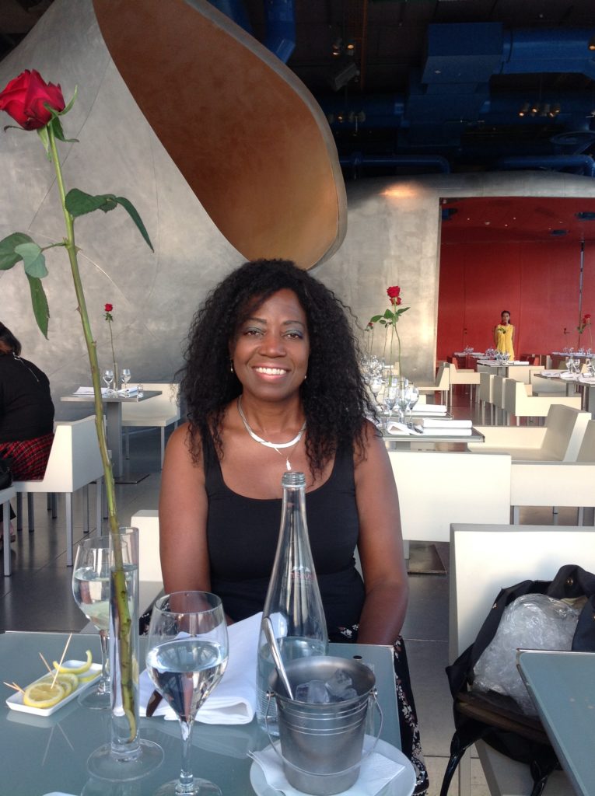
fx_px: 804
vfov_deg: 52.7
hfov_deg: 40.6
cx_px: 298
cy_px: 398
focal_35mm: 35
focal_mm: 4.28
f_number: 2.4
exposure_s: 1/120
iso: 80
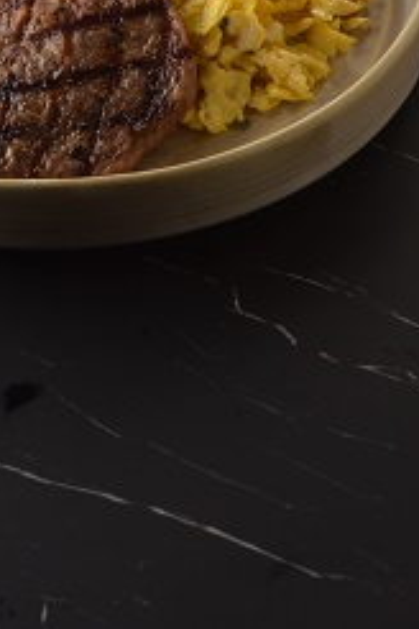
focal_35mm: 244
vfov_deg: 8.4
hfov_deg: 5.6
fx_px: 4260
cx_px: 0
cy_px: -125
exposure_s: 1/80
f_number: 13
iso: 400
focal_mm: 100
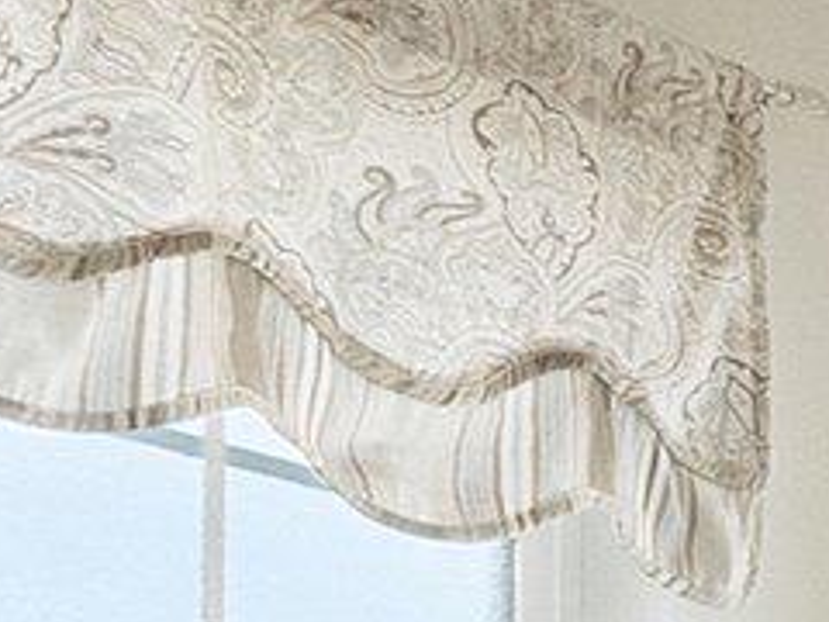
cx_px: 2763
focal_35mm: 123
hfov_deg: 9.9
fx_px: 2946
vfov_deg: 10.9
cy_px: 1270
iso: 800
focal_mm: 10
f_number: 8
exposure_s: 1/13
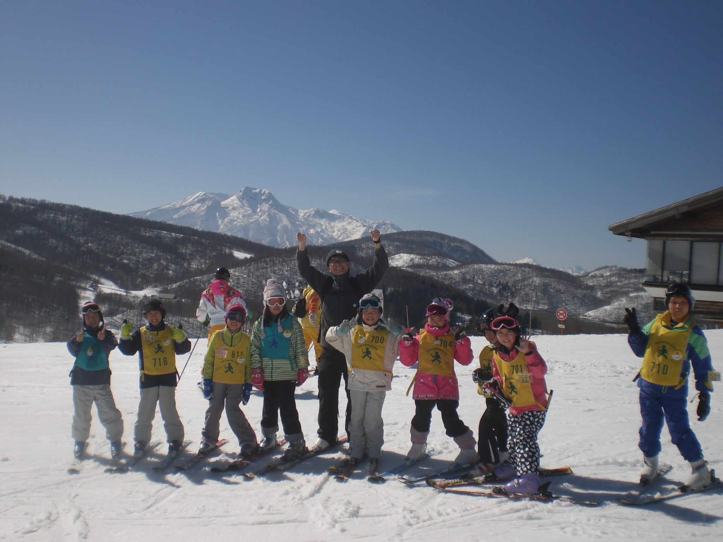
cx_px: 362
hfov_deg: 49.0
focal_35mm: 38
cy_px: 271
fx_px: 794
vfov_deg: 37.7
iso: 50
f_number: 4.4
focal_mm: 6.3
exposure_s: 1/1000
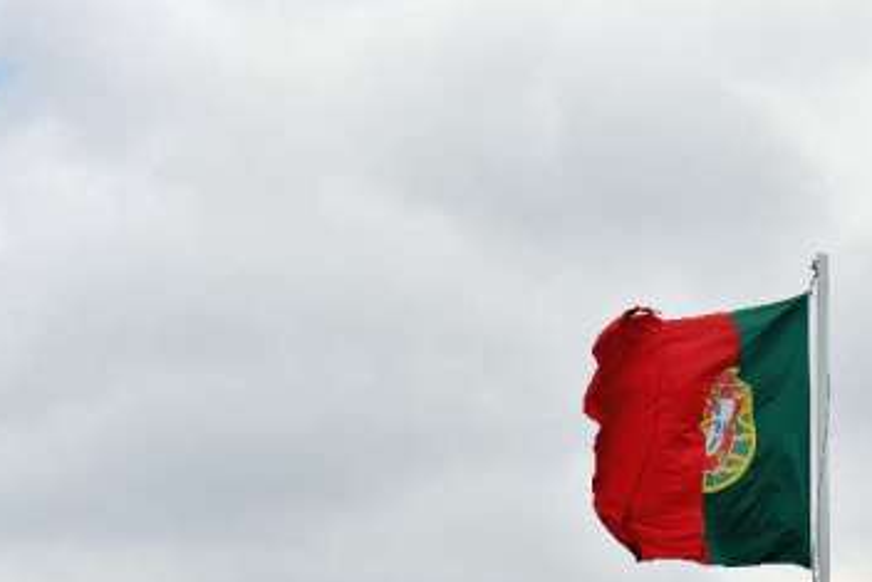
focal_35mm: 159
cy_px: 322
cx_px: 761
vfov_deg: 8.6
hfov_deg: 12.8
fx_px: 3853
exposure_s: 1/500
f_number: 10
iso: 125
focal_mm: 70
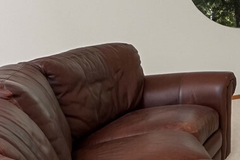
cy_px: -8
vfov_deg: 20.7
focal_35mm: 63
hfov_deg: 21.2
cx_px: 432
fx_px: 420
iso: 500
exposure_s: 1/30
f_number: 6.7
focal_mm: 14
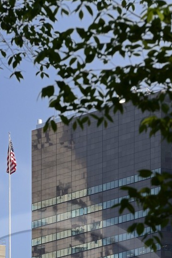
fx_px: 4320
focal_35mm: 602
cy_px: 363
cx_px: 52
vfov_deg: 3.4
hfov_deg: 2.3
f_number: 11
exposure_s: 1/125
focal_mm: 200
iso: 200
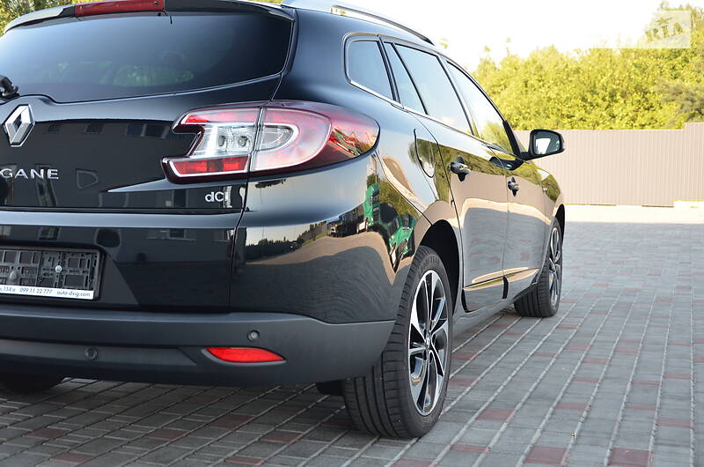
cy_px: 234
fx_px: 878
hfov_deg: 43.7
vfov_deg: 29.7
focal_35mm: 45
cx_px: 352
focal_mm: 30
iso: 400
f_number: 5
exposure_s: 1/100
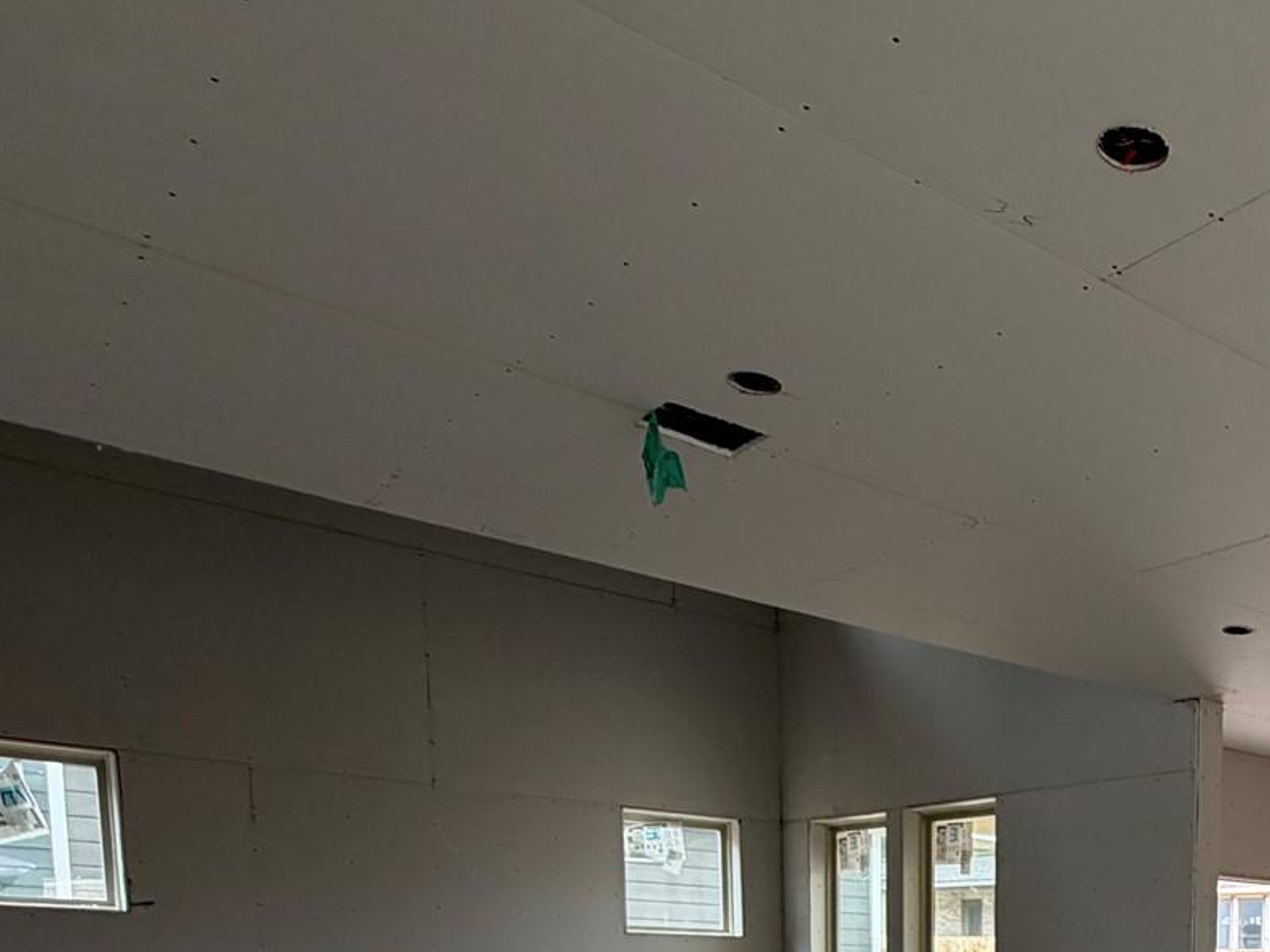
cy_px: 1147
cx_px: 1211
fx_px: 1321
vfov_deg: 32.6
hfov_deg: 45.1
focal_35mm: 36
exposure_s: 1/121
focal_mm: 2.22
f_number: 2.2
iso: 80
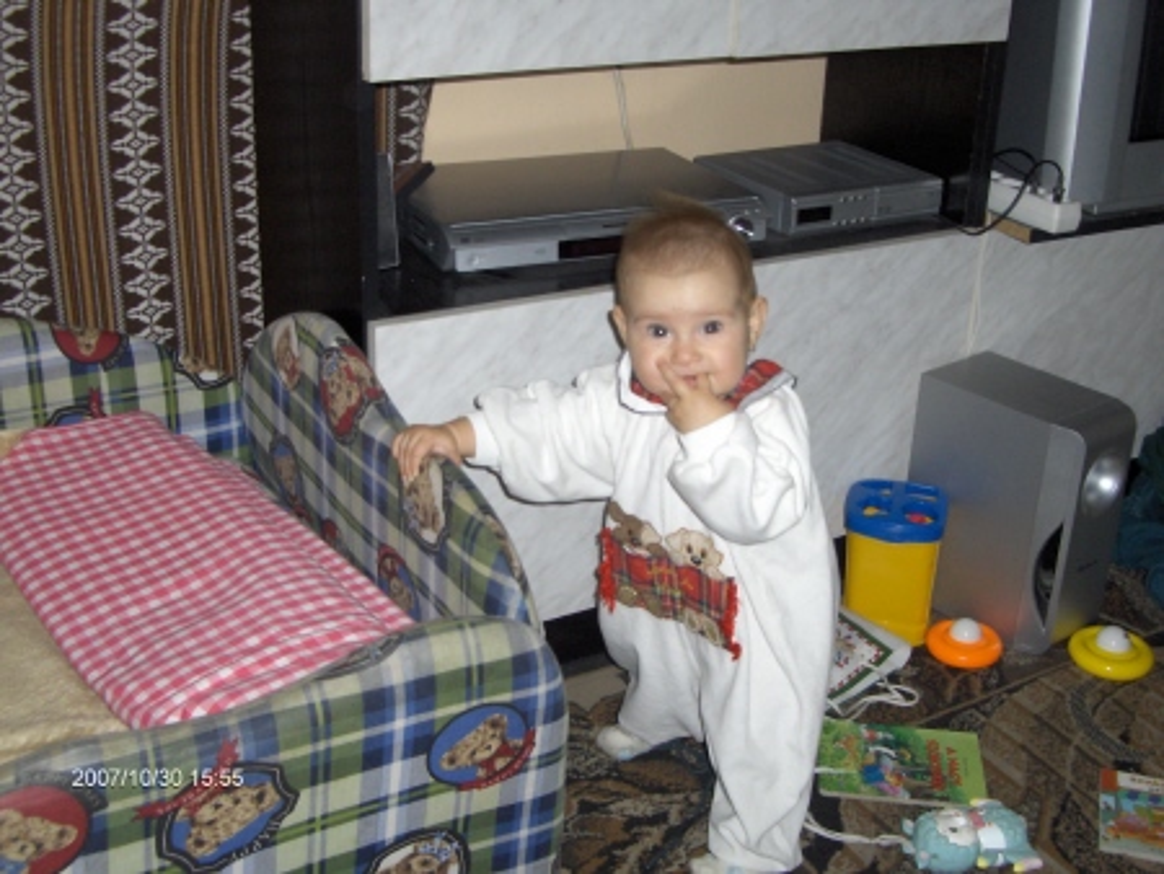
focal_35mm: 44
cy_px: 437
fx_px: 1480
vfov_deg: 32.9
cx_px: 582
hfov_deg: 42.9
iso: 100
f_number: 2.9
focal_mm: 7.4
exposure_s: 1/60
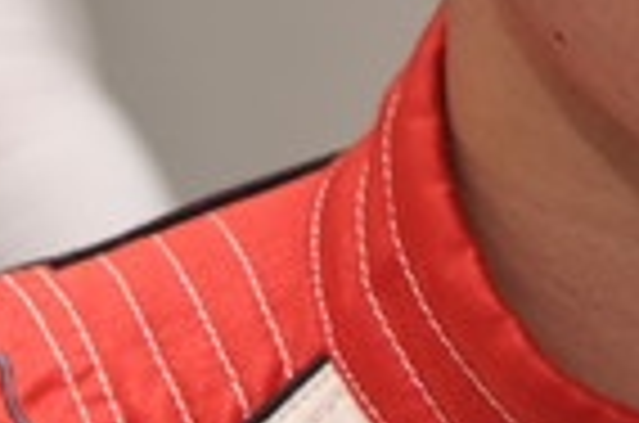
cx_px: 936
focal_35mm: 290
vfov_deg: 4.7
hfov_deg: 7.0
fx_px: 5136
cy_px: -122
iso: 125
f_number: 4
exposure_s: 1/60
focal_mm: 38
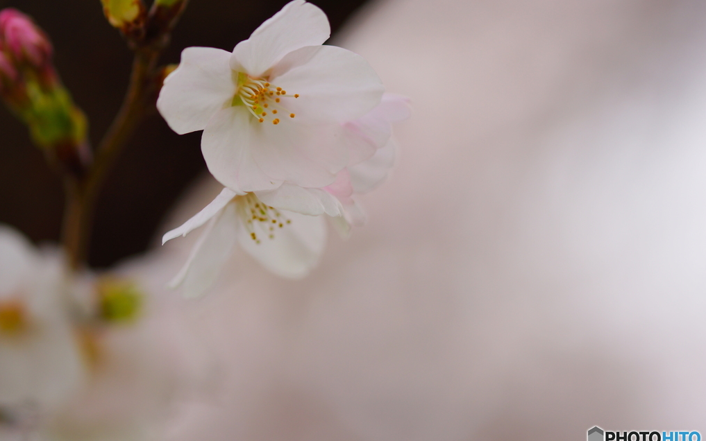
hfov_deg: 13.0
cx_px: 353
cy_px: 221
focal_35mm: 162
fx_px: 3108
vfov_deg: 8.1
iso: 100
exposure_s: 1/800
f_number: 2.8
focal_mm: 105
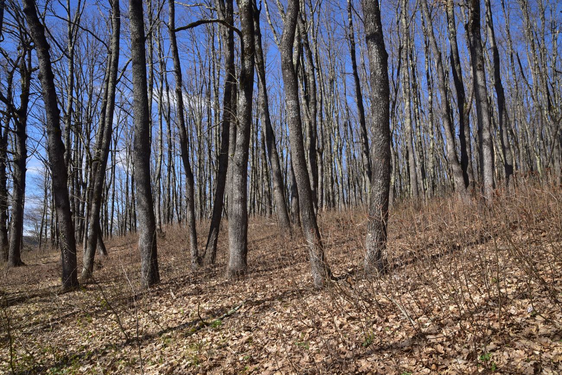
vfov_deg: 27.0
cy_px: 188
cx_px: 281
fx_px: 781
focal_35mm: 50
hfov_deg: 39.6
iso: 160
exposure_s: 1/125
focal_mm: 50
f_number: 13
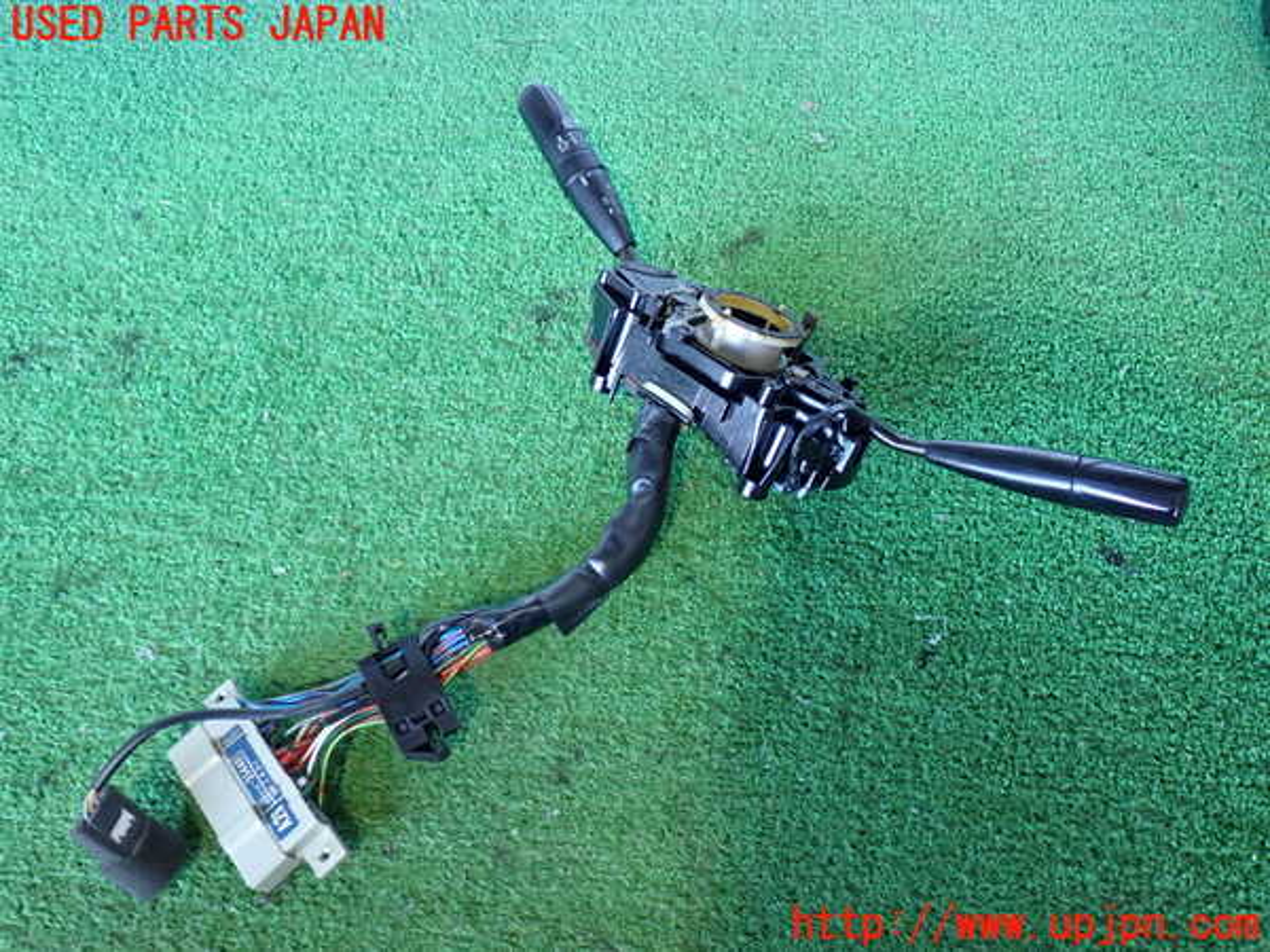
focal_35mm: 32
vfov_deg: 44.2
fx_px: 1174
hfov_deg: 56.8
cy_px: 476
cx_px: 635
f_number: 2.4
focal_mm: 5.79
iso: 320
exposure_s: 1/30
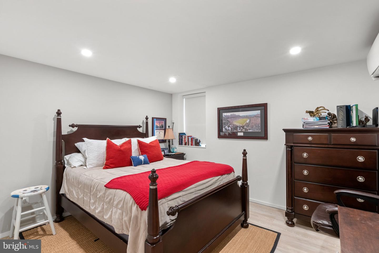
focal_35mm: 16
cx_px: 190
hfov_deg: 96.7
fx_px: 168
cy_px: 126
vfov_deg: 73.8
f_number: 8
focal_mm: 16
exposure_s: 1/1.25
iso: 250
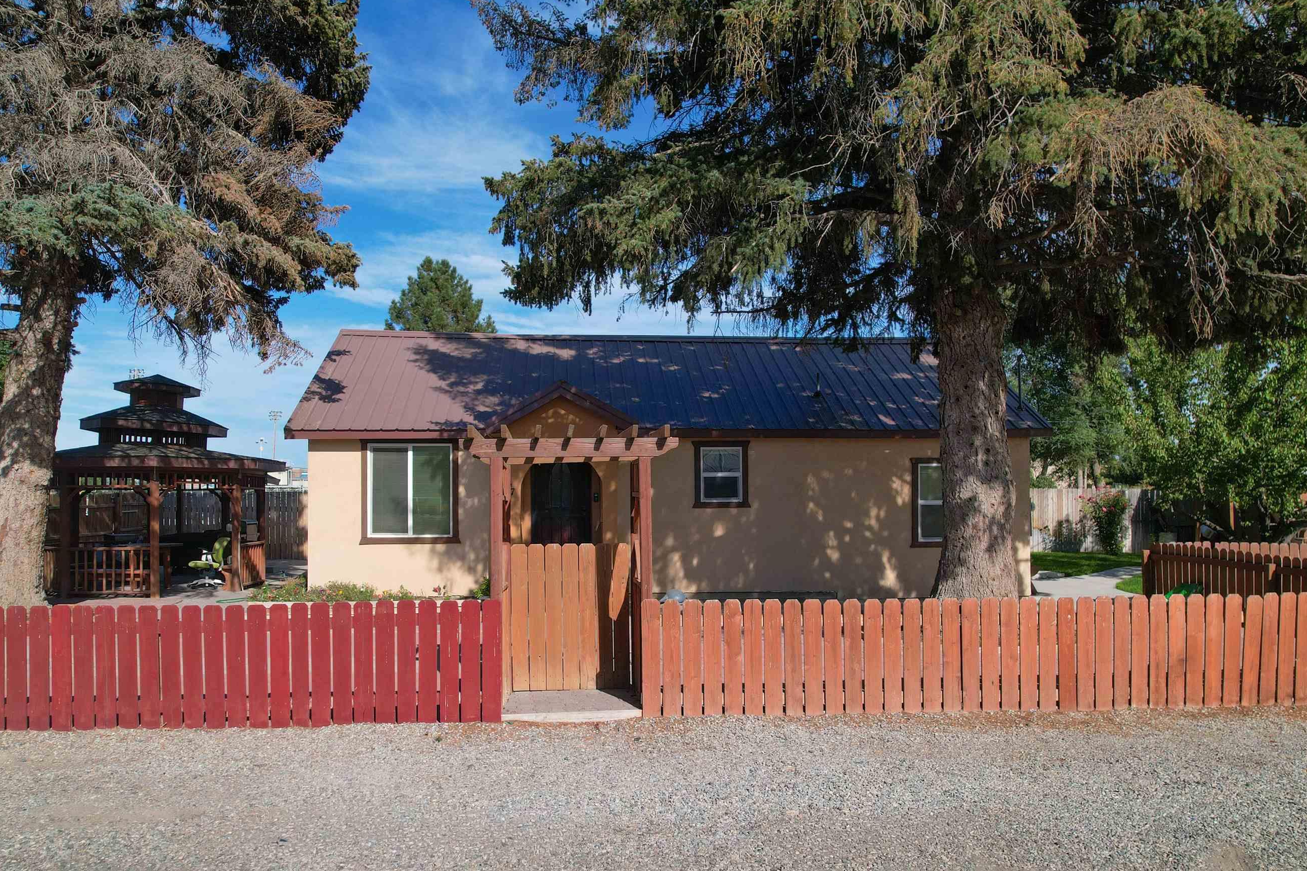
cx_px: 626
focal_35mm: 26
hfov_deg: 69.4
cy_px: 477
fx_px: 944
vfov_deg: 49.5
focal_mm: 8.38
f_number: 2.8
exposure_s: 1/80
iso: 100
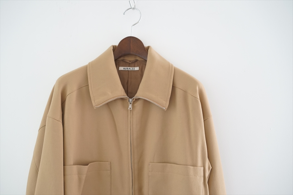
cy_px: 98
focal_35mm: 55
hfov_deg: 36.3
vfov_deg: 24.6
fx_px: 448
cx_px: 146
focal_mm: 55
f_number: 4
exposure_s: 1/60
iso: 800
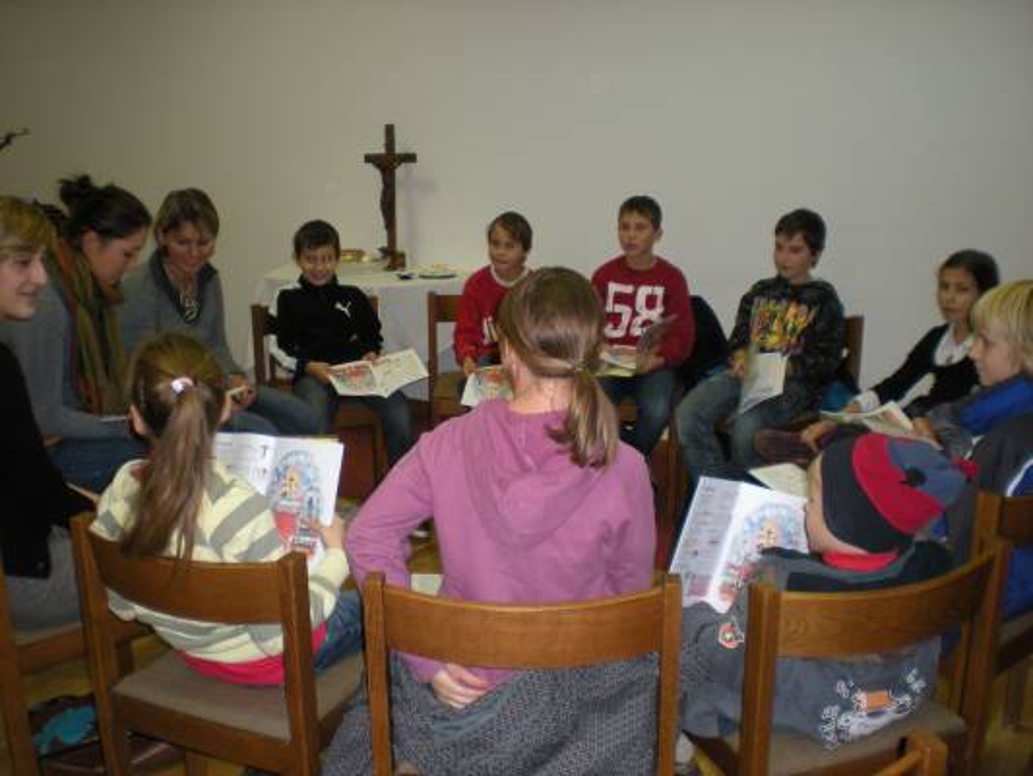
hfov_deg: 49.0
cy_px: 388
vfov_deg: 37.7
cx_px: 516
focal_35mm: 38
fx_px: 1134
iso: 189
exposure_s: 1/60
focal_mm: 6.3
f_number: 3.1
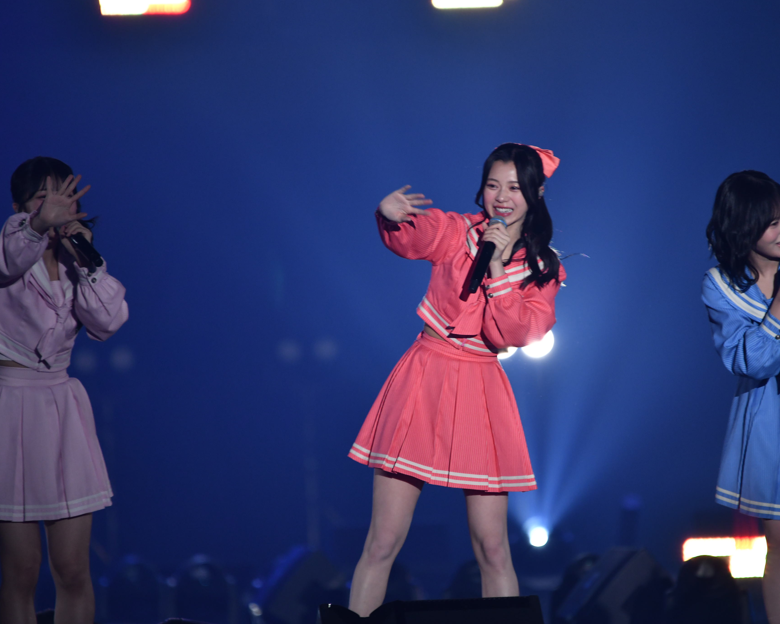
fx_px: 14311
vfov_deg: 2.5
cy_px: 312
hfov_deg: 3.1
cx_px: 445
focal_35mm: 620
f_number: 6.3
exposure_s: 1/400
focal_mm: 550
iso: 1250
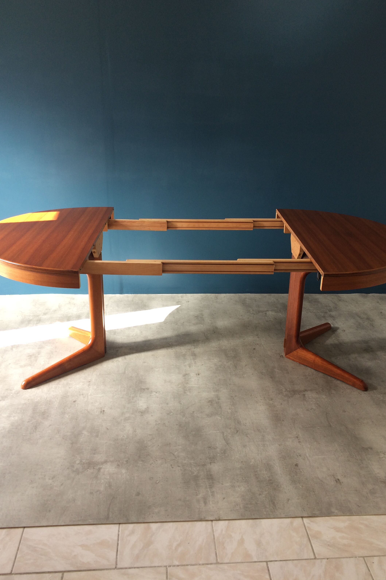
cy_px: 283
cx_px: 197
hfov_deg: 42.3
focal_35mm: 31
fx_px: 499
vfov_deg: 60.3
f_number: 2.2
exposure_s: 1/100
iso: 32
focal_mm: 4.15
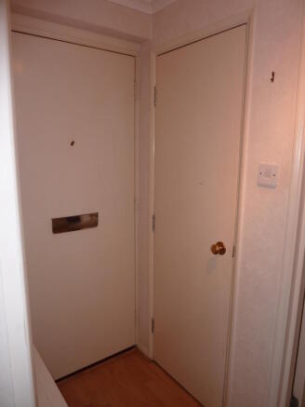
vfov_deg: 69.4
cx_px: 152
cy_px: 204
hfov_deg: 54.9
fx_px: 294
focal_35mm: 25
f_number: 3.3
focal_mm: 4.1
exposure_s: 1/30
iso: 100
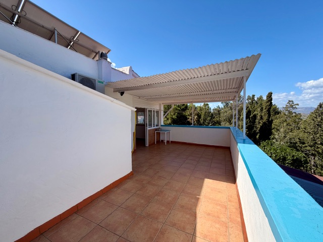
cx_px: 162
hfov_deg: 102.1
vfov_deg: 85.7
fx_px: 131
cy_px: 121
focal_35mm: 14
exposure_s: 1/770
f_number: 2.2
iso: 25
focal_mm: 2.22
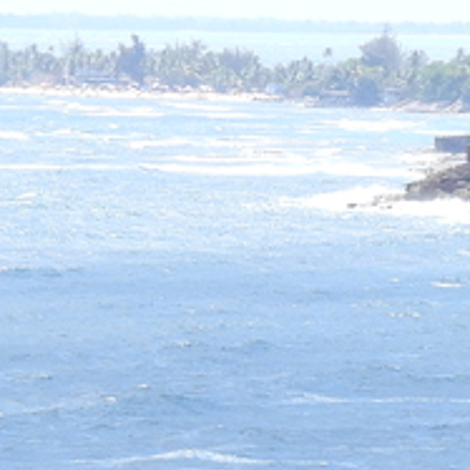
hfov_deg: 3.0
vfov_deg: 3.1
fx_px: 8817
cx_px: 797
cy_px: 402
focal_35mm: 574
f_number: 4
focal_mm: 17
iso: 100
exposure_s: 1/500
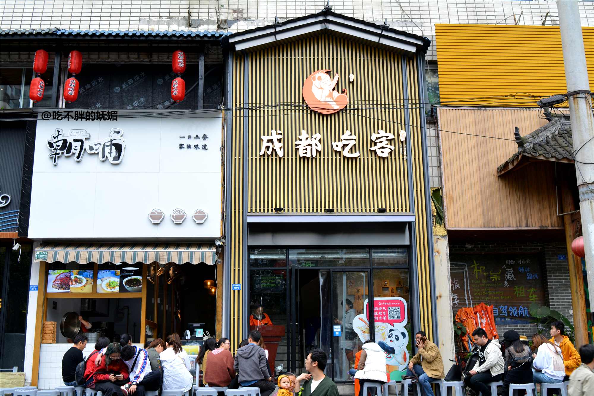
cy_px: 198
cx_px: 297
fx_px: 693
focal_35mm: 42
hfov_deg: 46.4
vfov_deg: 31.9
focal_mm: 28
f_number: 8
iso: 125
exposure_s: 1/60
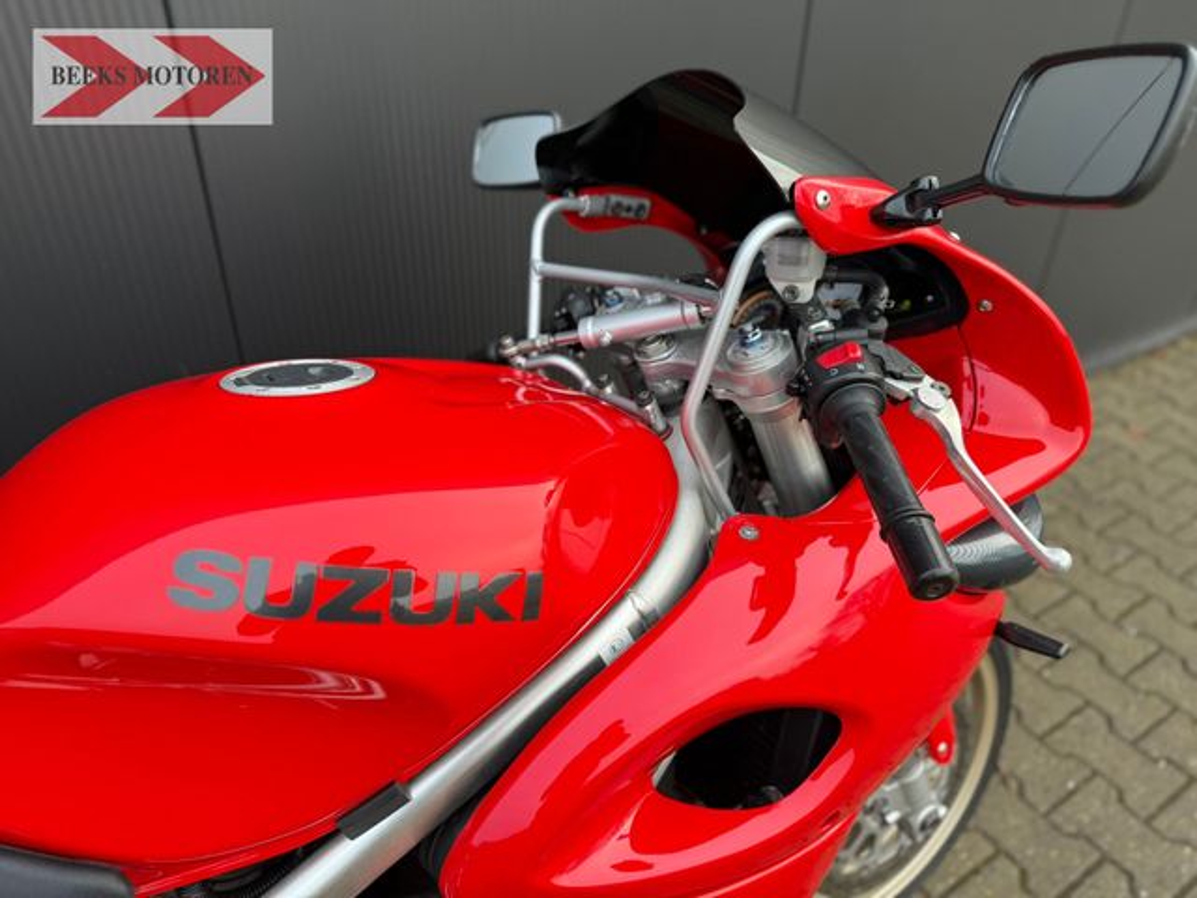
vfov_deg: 56.8
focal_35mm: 24
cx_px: 598
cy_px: 449
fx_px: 830
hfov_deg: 71.6
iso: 64
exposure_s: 1/178
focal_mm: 6.76
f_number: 1.78
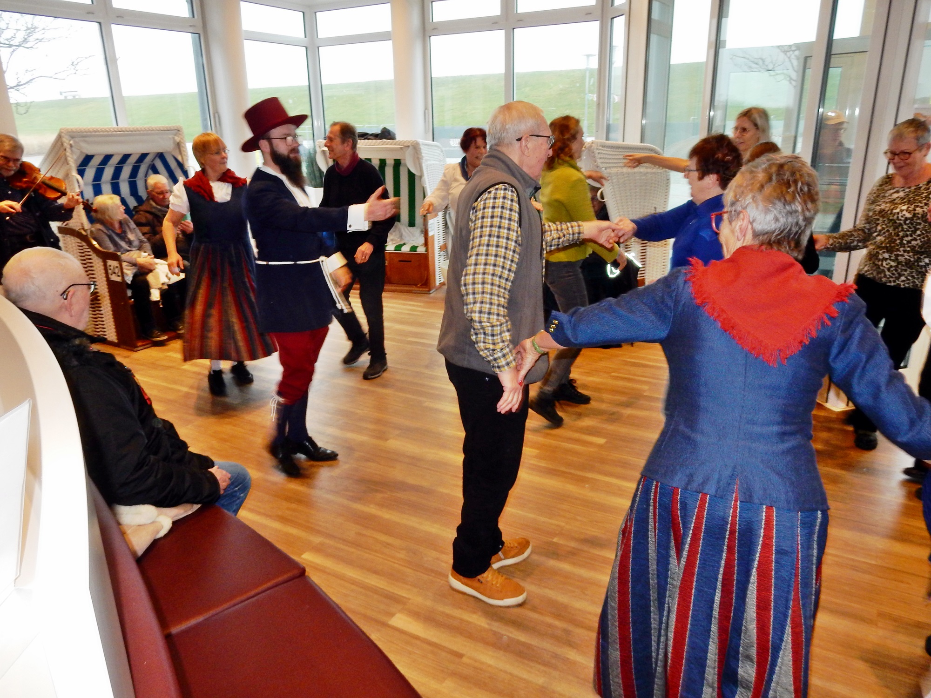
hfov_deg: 69.4
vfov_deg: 54.9
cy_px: 349
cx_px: 466
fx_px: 672
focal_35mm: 25
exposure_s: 1/30
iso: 250
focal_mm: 4.5
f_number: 3.7
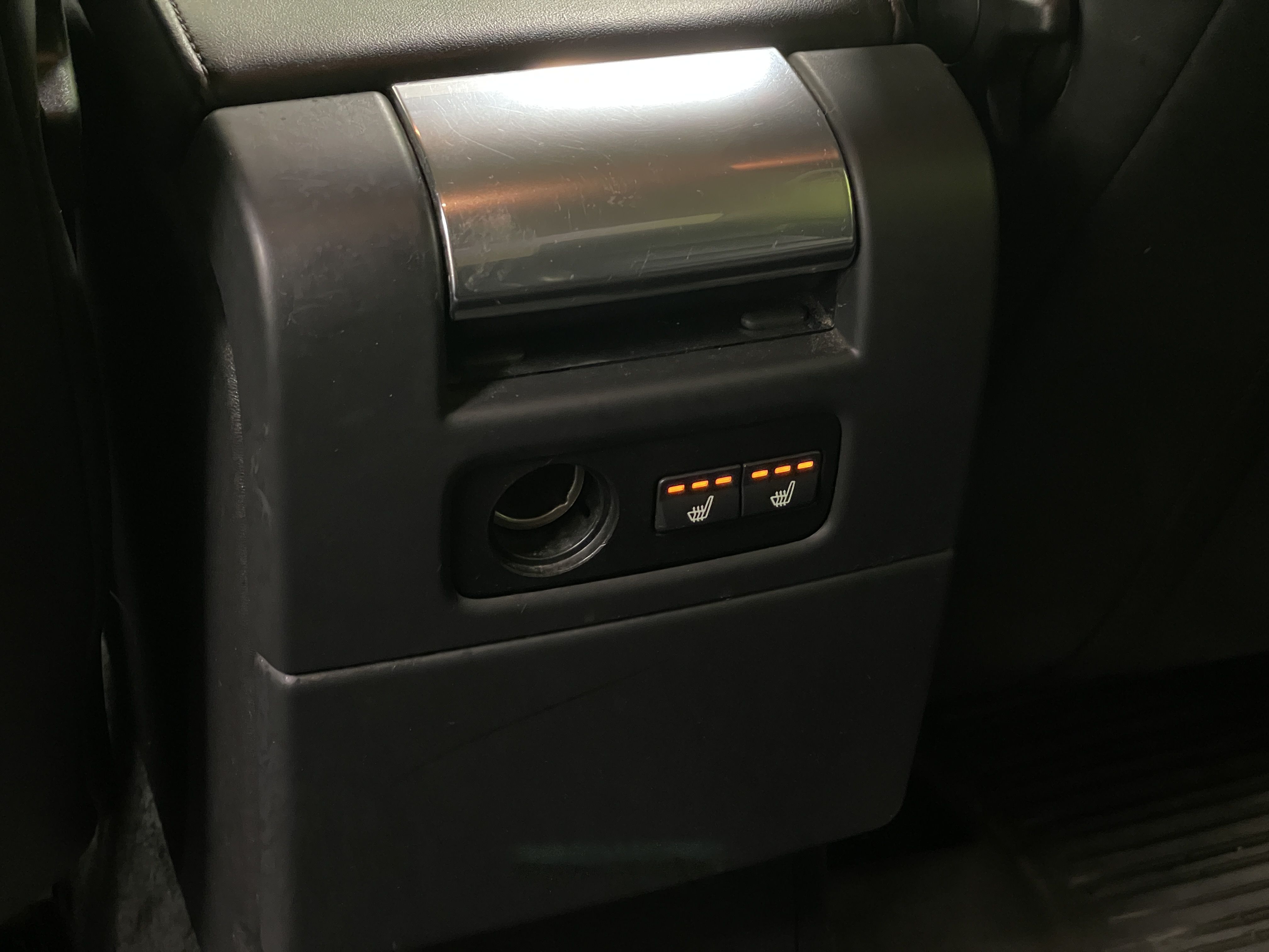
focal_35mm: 52
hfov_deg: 36.8
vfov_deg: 28.0
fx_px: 1906
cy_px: 476
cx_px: 634
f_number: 2
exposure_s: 1/25
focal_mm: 6
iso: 1250
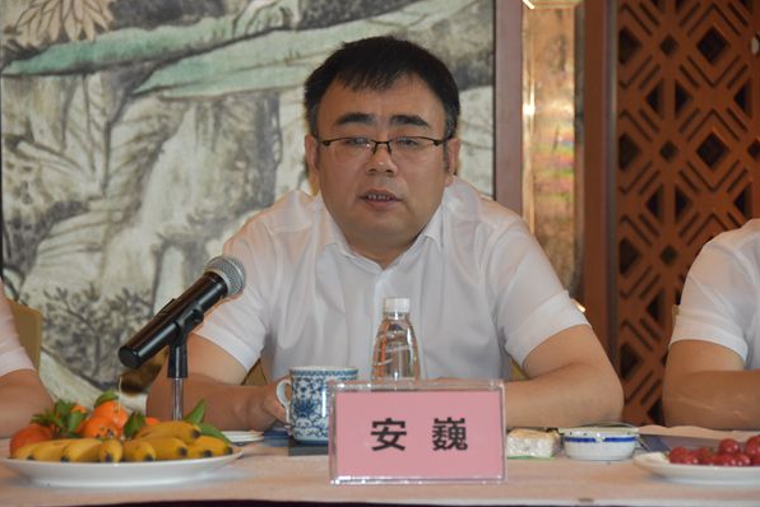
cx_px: 381
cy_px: 254
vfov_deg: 8.1
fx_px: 3569
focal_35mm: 169
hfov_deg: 12.2
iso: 1800
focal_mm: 112
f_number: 5.3
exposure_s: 1/60
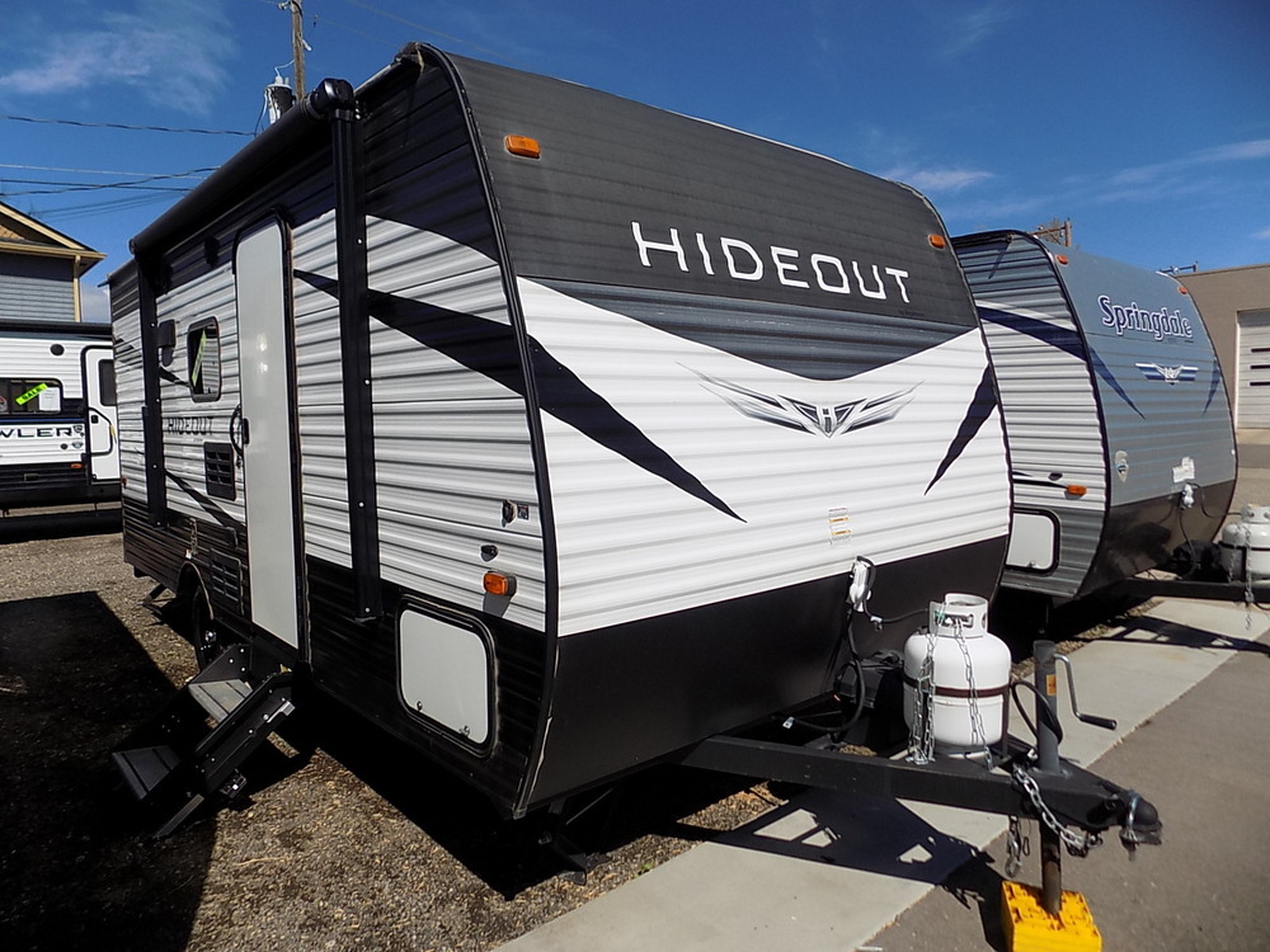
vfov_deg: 58.9
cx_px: 635
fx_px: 844
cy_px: 476
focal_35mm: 23
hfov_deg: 73.9
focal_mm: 4
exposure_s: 1/200
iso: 80
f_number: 9.9
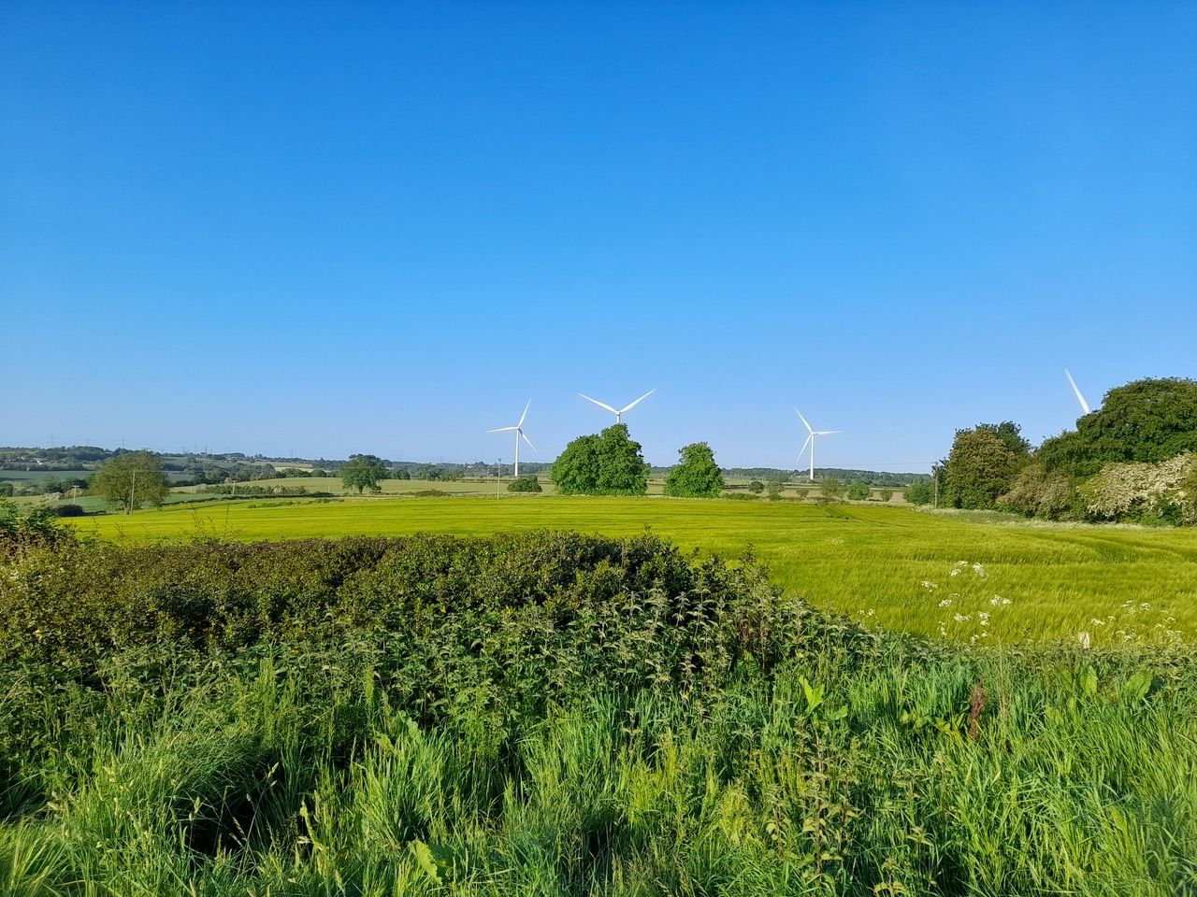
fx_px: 864
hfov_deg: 69.4
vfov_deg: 54.9
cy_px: 448
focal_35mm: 25
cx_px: 598
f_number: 2
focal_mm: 4.6
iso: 20
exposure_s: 1/510
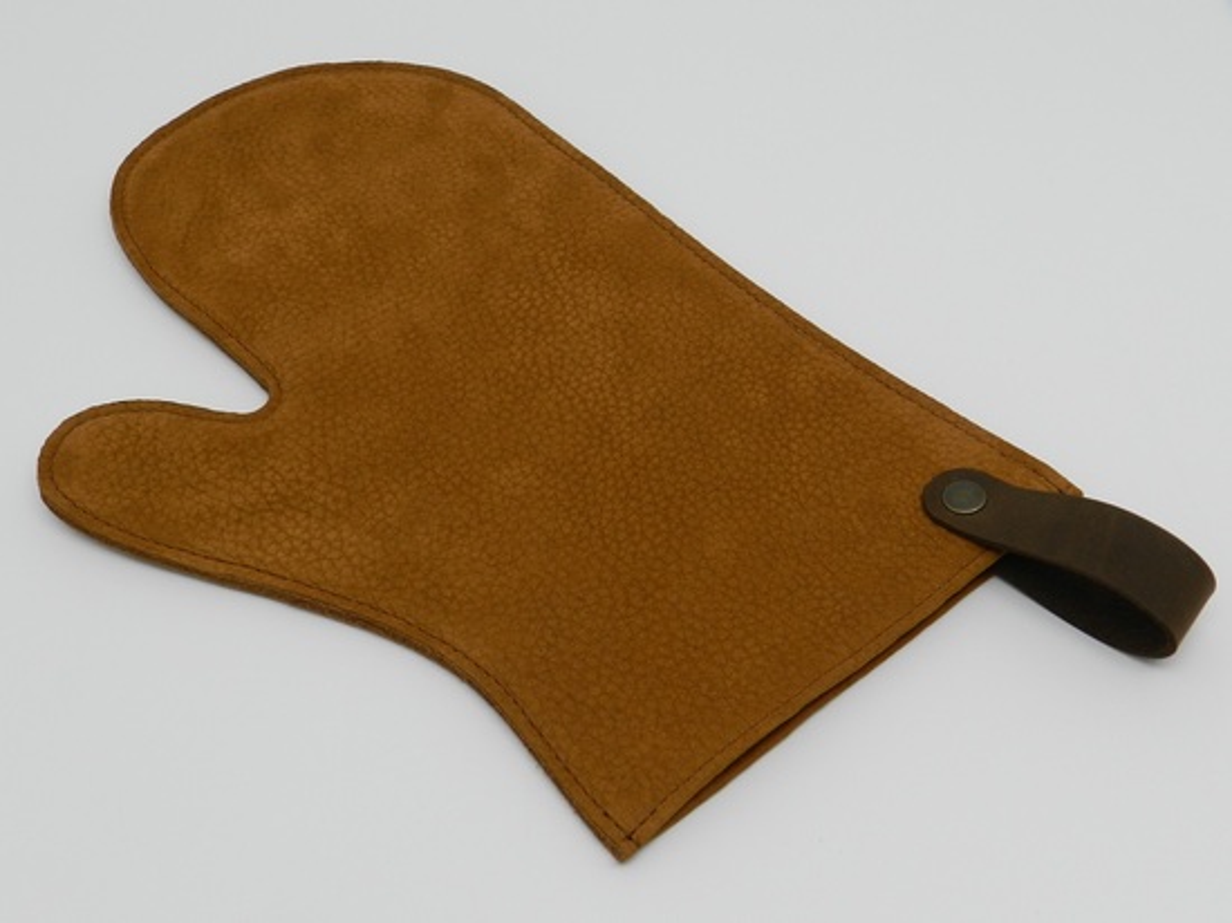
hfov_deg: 49.0
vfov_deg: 37.7
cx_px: 616
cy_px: 462
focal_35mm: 38
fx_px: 1352
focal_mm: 6.7
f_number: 4
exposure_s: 1/50
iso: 160
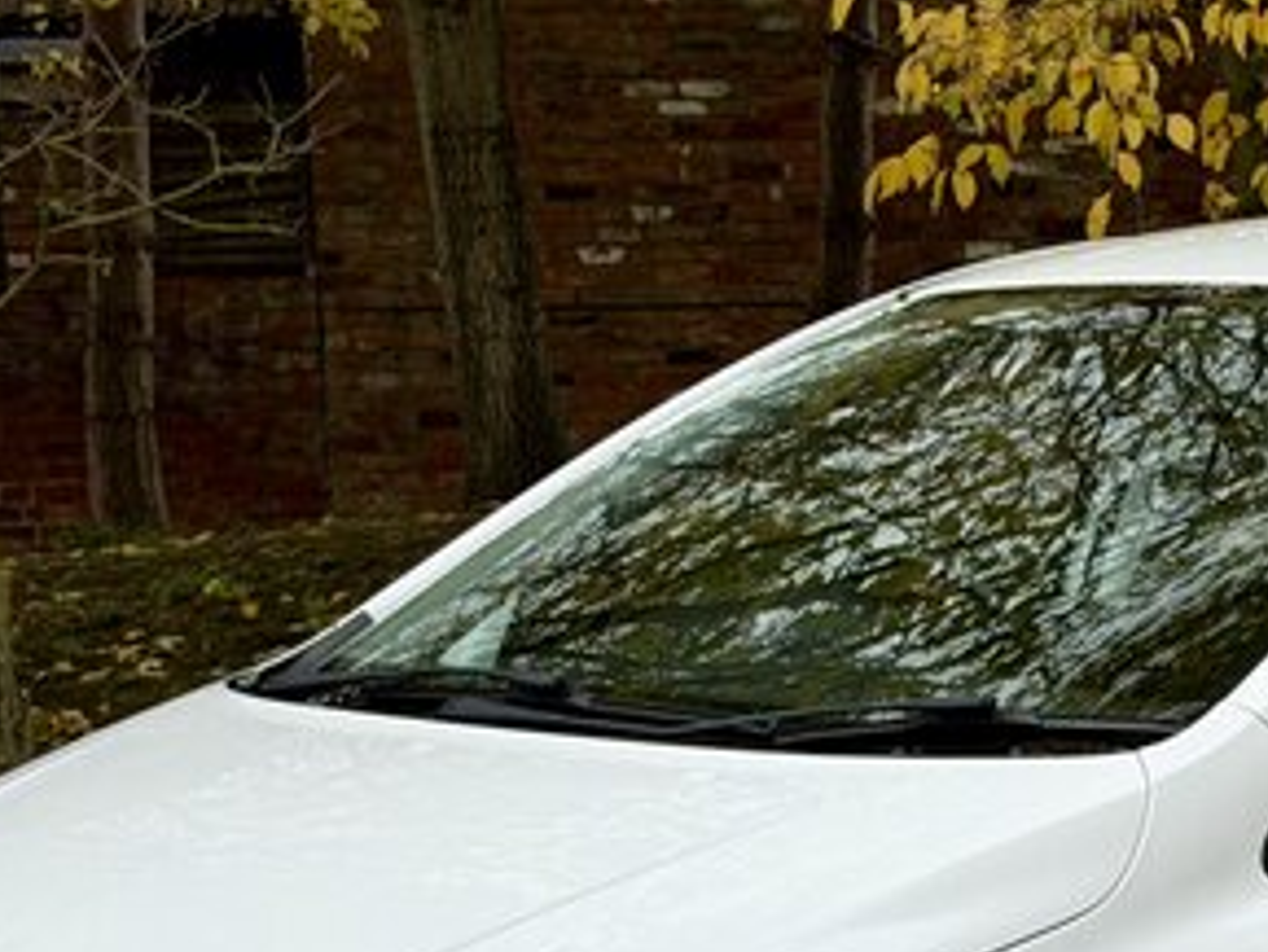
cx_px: 1171
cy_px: 1171
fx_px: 4874
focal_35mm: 133
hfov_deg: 14.6
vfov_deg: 10.9
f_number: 1.78
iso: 64
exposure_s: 1/578
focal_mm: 6.76
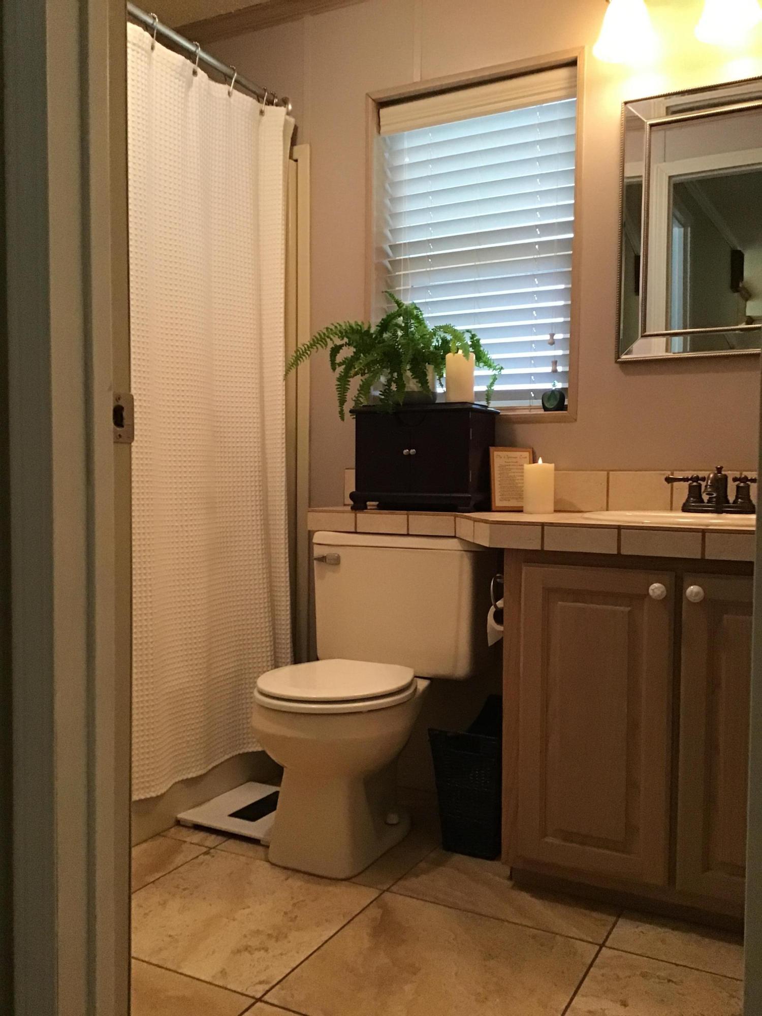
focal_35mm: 31
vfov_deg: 58.4
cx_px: 381
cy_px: 508
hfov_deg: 45.4
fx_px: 910
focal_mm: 3.3
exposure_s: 1/30
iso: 200
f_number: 2.4
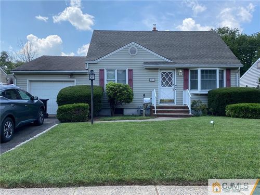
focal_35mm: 26
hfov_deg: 67.3
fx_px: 195
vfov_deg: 53.1
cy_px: 98
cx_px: 130
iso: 32
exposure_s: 1/1838
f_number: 1.8
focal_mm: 4.25
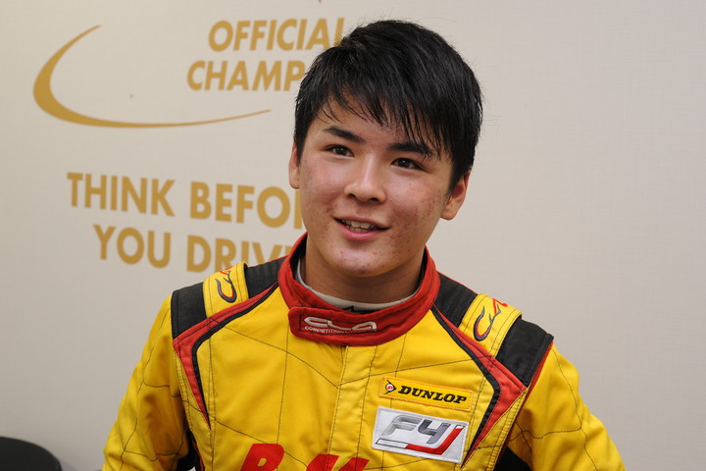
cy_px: 236
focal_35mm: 55
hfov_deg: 36.2
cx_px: 353
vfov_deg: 24.6
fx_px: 1079
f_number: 8
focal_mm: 55
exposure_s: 1/60
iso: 800
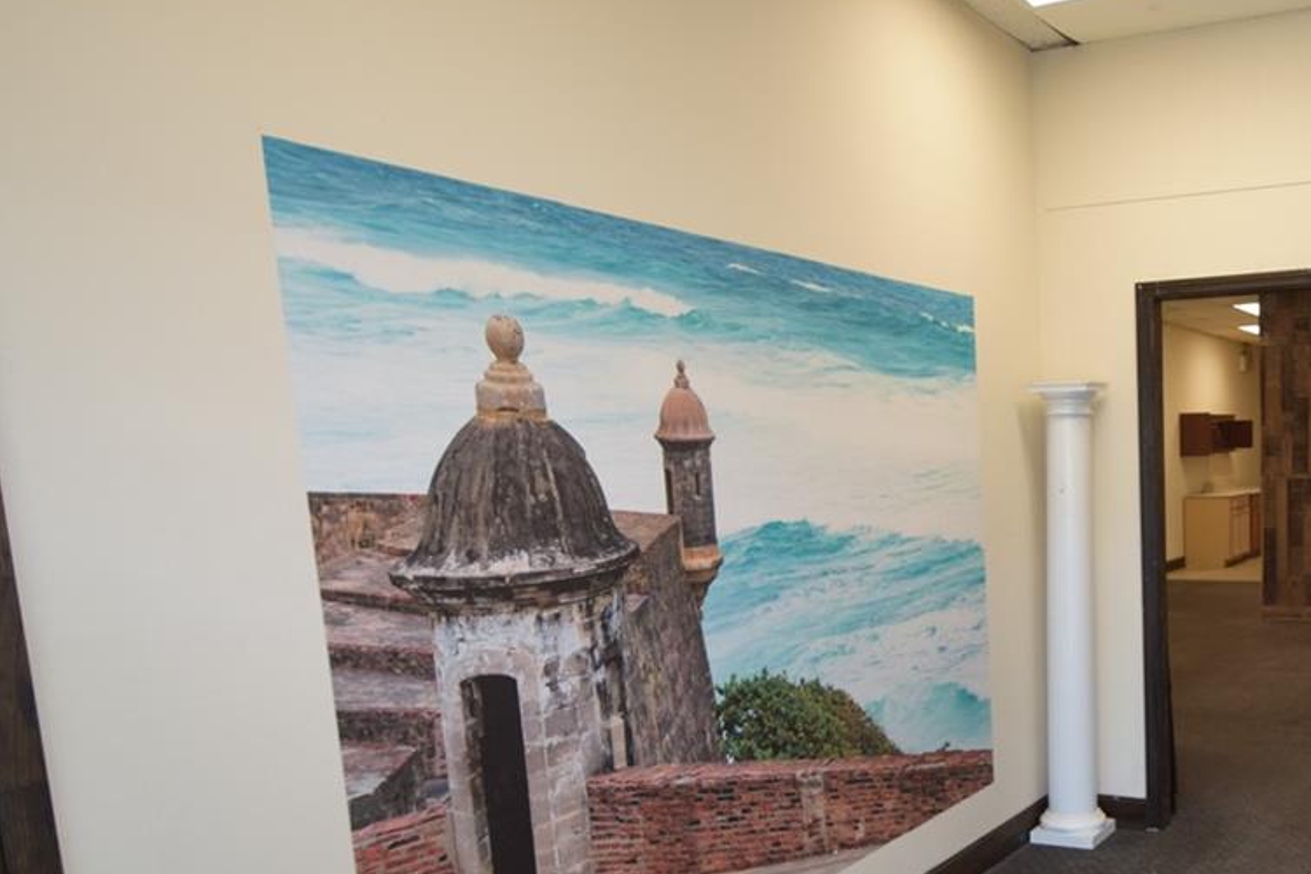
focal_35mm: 32
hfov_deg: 53.8
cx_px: 1089
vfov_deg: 40.2
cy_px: 635
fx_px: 1165
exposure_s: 1/100
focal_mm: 10
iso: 400
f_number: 3.5
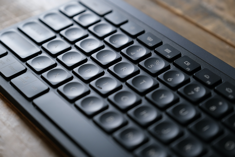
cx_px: 118
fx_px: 542
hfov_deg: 24.5
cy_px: 78
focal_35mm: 83
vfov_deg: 16.5
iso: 640
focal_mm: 55
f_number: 2.8
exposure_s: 1/125
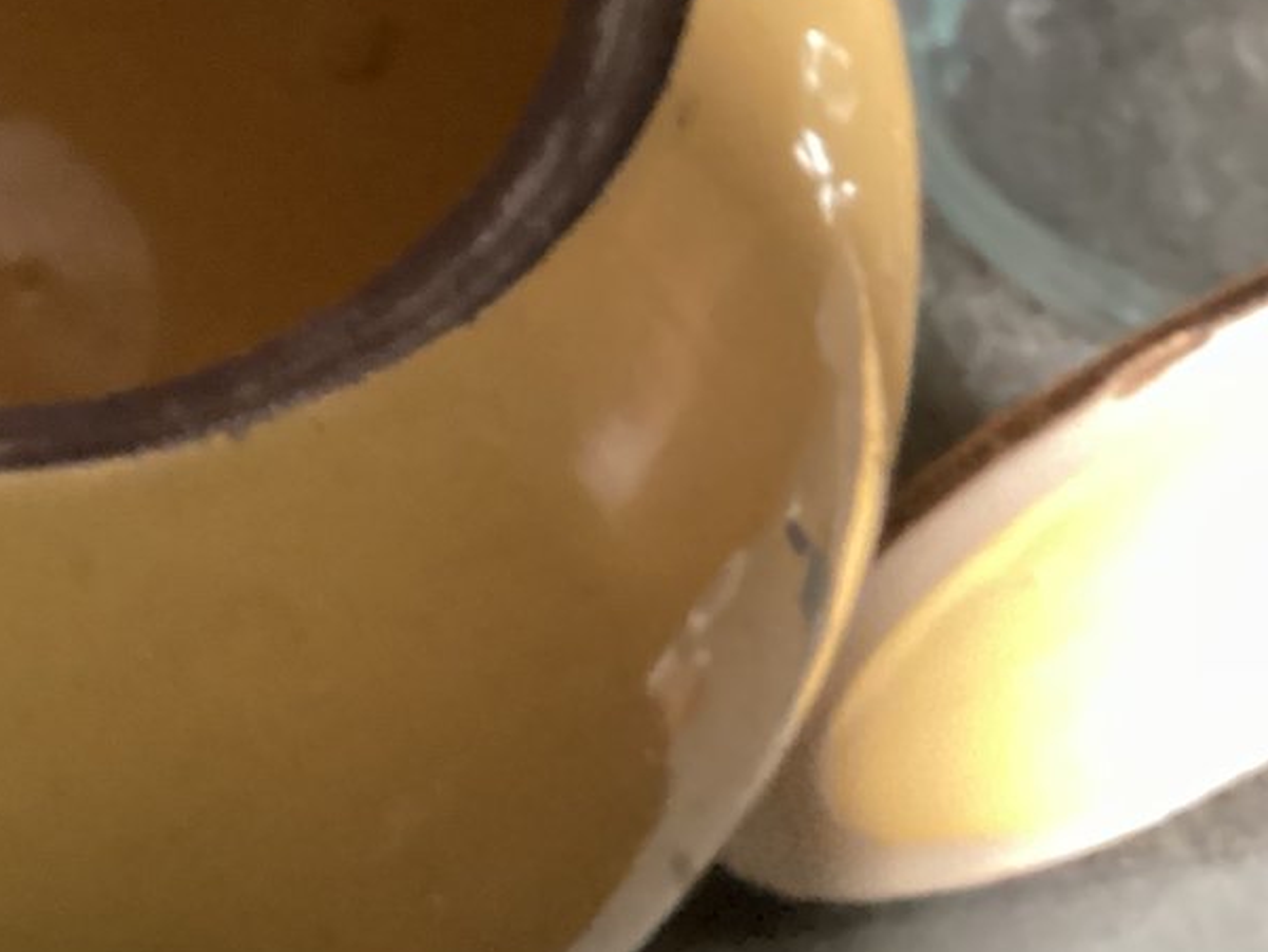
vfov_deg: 18.5
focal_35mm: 78
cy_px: 52
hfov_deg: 23.0
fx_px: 2858
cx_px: -239
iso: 640
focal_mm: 3.3
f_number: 2.4
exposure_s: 1/25
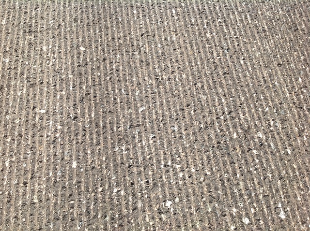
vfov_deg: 40.6
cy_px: 116
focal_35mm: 35
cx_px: 155
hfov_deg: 52.7
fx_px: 313
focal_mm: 4.28
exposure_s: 1/2016
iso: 80
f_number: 2.4
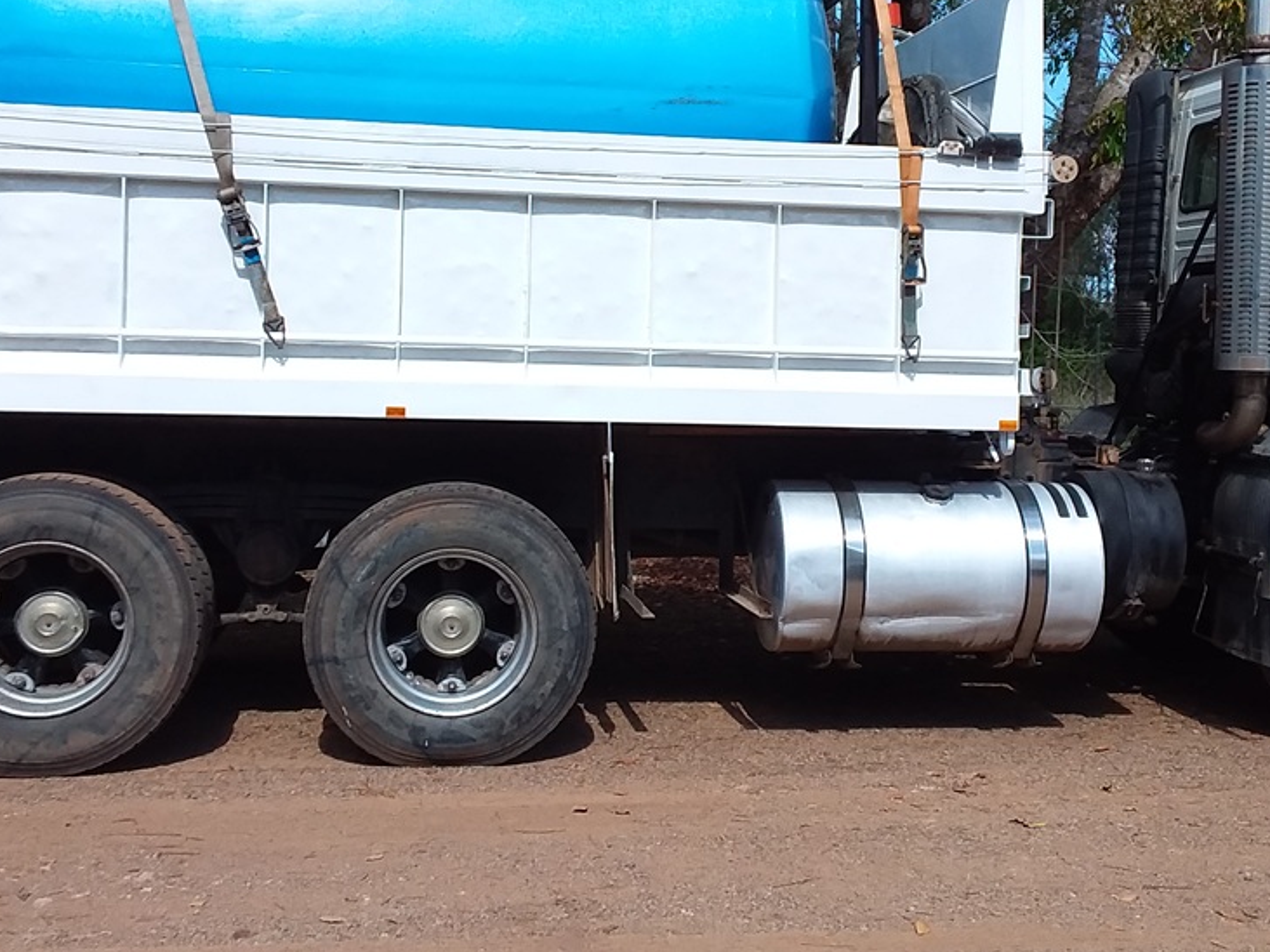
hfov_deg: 38.1
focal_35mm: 50
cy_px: 385
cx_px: 732
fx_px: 1834
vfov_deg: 29.0
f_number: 1.9
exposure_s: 1/1308
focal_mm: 2.91
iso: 40
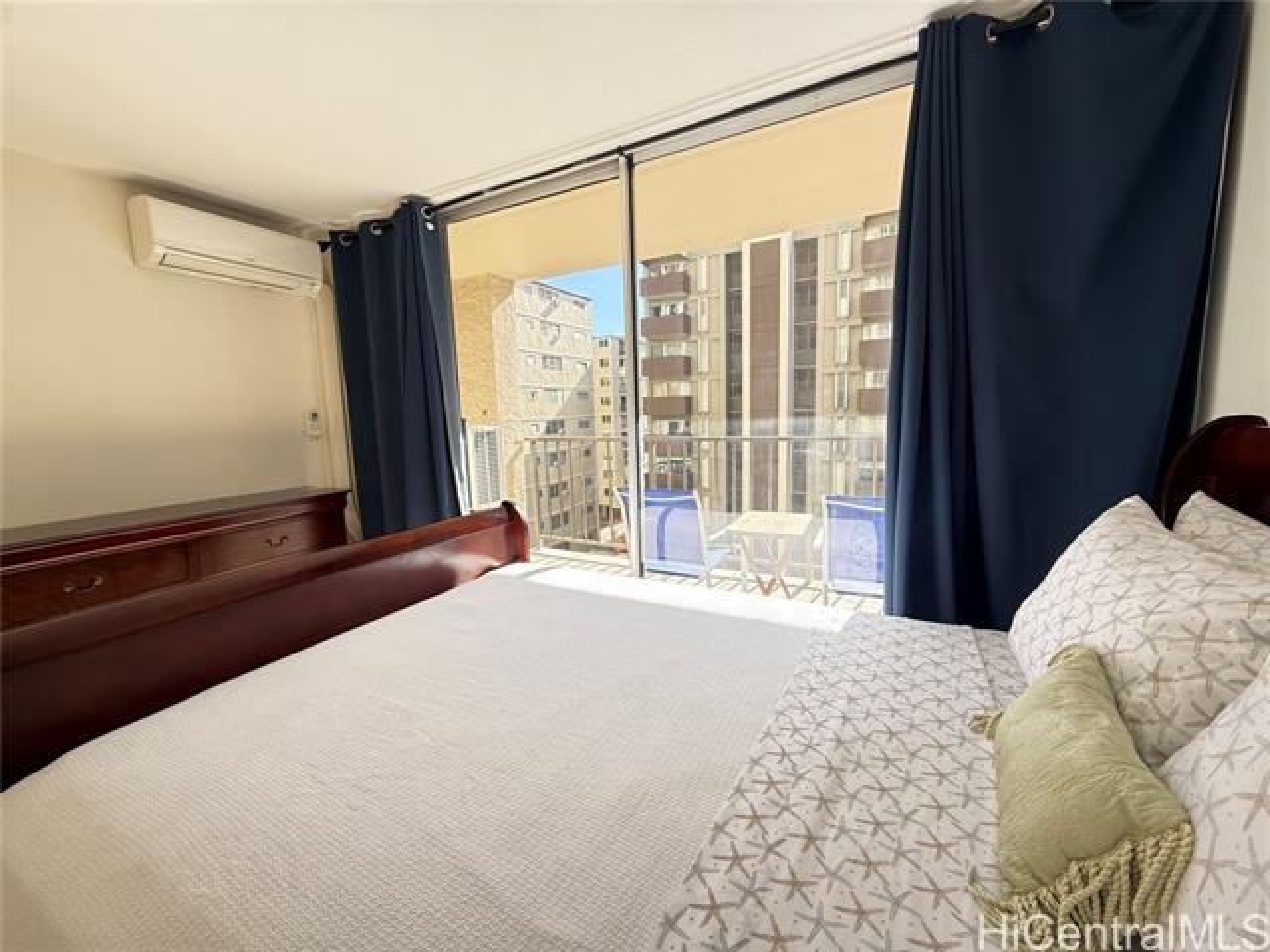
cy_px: 476
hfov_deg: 102.1
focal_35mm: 14
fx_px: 514
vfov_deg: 85.7
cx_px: 635
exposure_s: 1/141
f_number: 2.2
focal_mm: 2.22
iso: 64
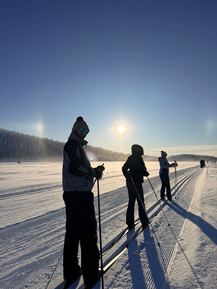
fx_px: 201
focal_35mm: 24
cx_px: 108
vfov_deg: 71.6
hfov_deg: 56.8
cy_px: 144
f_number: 1.78
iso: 80
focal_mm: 6.76
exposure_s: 1/17544
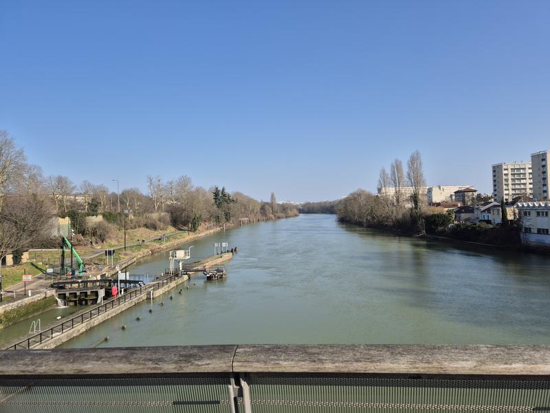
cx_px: 275
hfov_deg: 73.9
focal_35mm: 23
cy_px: 206
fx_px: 365
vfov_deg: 58.9
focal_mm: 5.4
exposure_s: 1/1484
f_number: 1.8
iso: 25
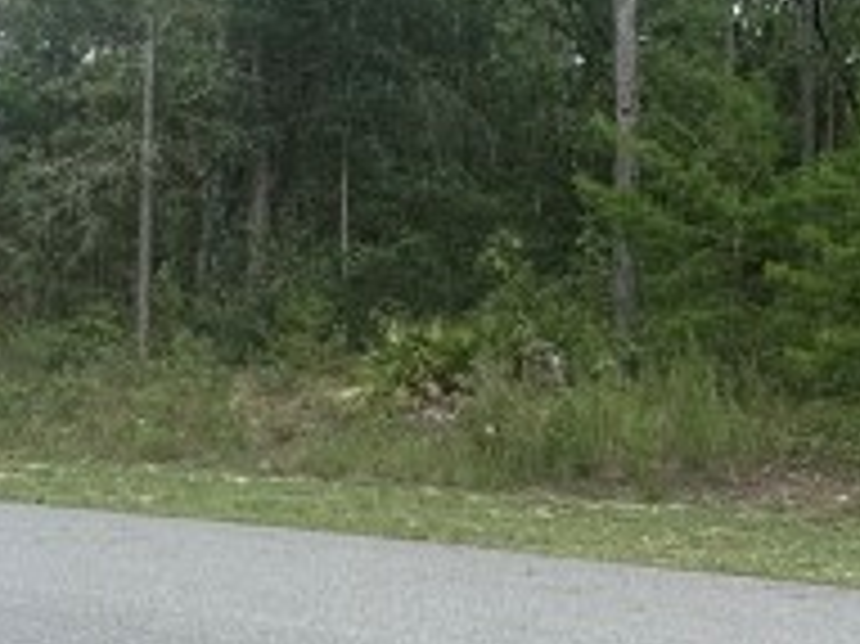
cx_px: 905
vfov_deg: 19.5
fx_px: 1862
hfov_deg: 24.5
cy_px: 194
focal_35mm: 75
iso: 50
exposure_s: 1/711
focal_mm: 2.22
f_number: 2.2
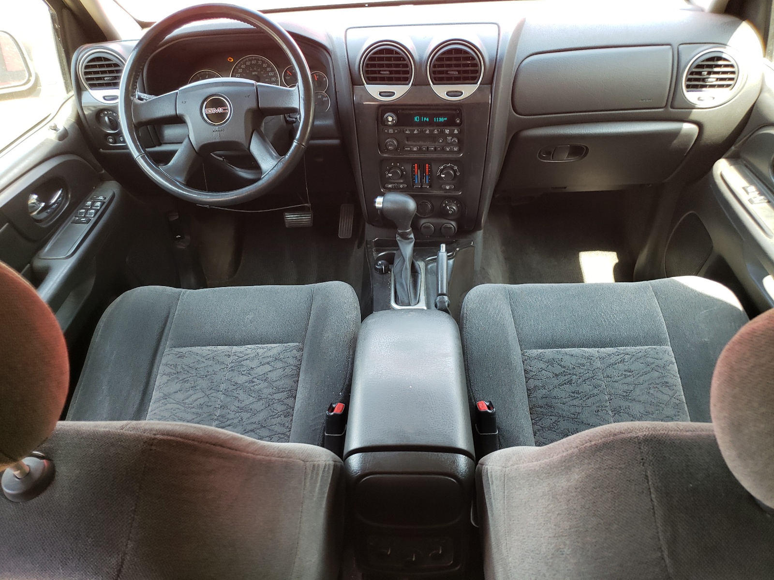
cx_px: 387
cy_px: 290
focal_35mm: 26
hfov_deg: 67.3
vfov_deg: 53.1
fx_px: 581
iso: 60
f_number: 1.5
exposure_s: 1/60.2
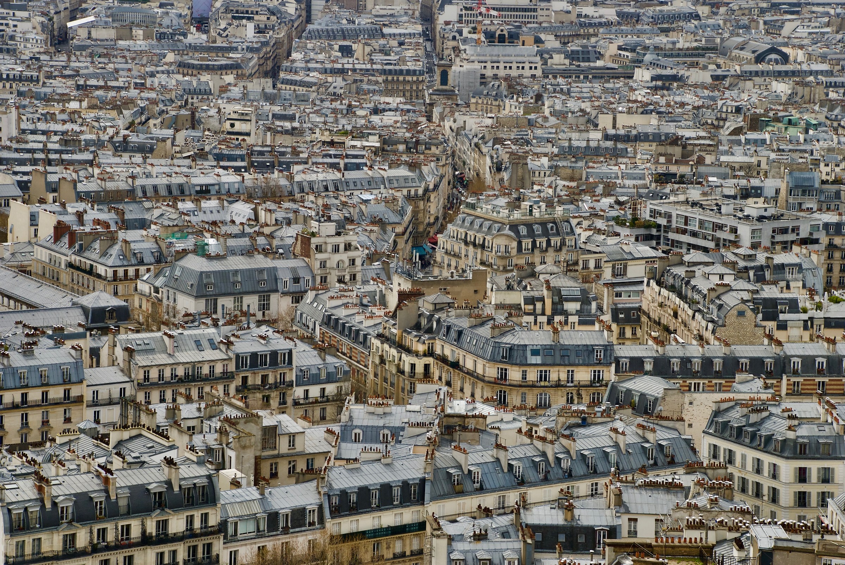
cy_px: 282
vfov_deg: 13.1
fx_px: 2467
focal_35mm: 105
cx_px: 422
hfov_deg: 19.4
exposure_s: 1/500
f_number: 10
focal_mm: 70
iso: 400
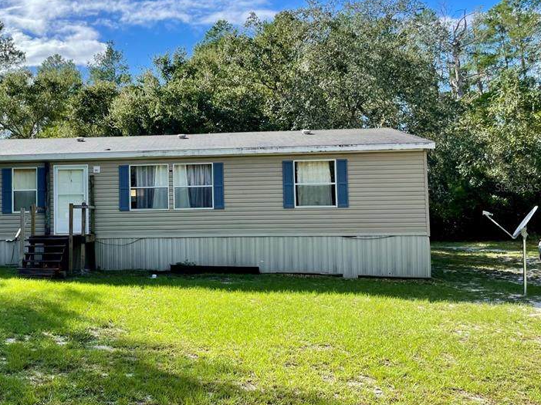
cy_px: 187
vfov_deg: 37.7
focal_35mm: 38
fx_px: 594
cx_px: 147
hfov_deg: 47.5
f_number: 1.6
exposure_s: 1/2882
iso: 32
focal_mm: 4.2
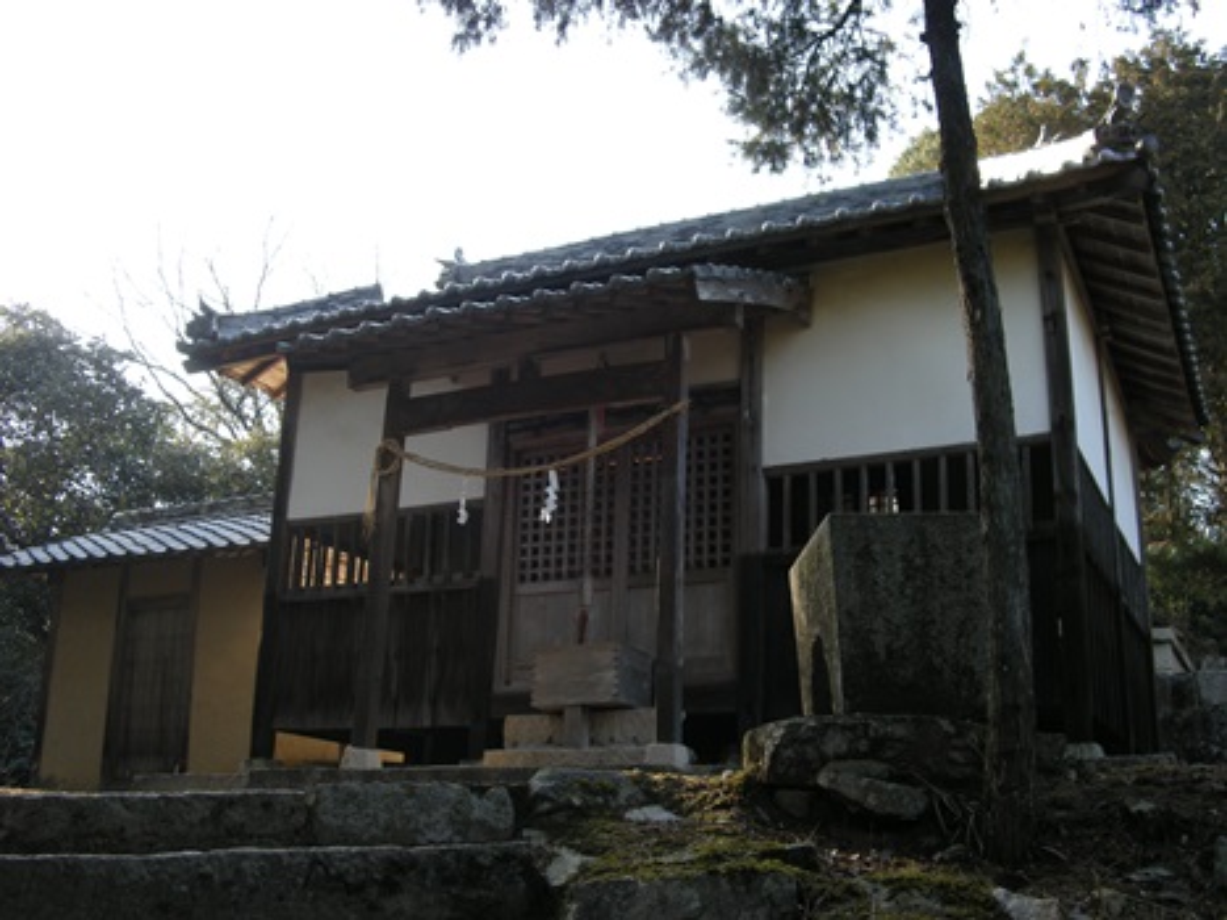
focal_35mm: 37
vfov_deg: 38.6
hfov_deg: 50.2
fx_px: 1311
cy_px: 460
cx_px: 614
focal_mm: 7.9
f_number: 2.8
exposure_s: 1/124
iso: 64
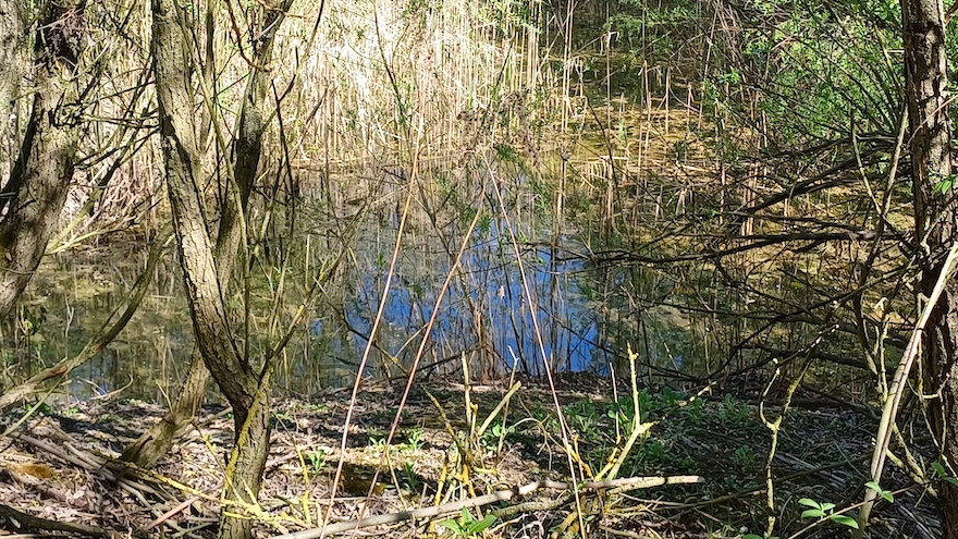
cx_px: 413
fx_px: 1321
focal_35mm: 52
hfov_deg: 39.8
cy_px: 187
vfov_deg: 23.0
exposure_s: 1/276
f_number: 1.8
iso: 50
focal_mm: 4.65
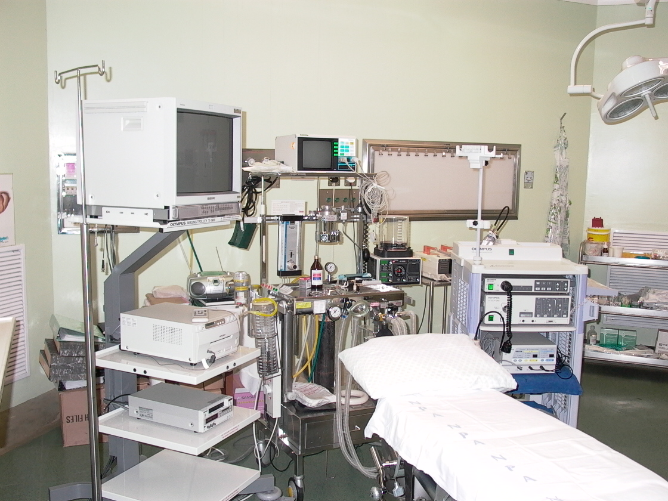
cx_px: 334
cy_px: 250
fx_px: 733
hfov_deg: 49.0
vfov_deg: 37.7
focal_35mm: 38
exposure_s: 1/64.2
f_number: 2.1
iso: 100
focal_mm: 7.74
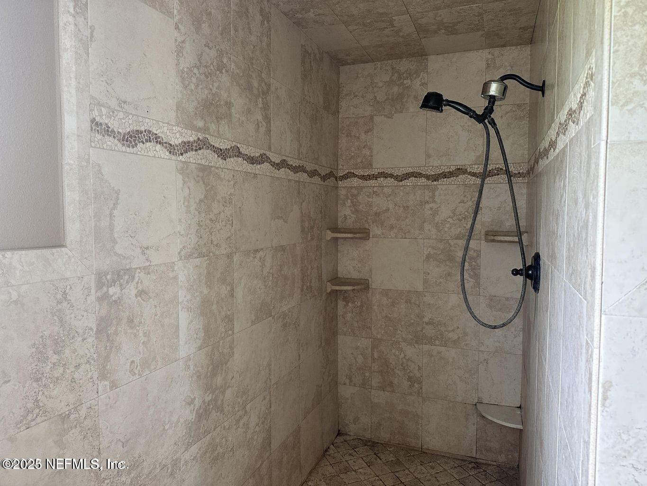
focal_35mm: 24
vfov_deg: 56.8
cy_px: 243
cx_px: 324
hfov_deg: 71.6
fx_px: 449
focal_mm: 6.86
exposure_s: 1/95
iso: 250
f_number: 1.78
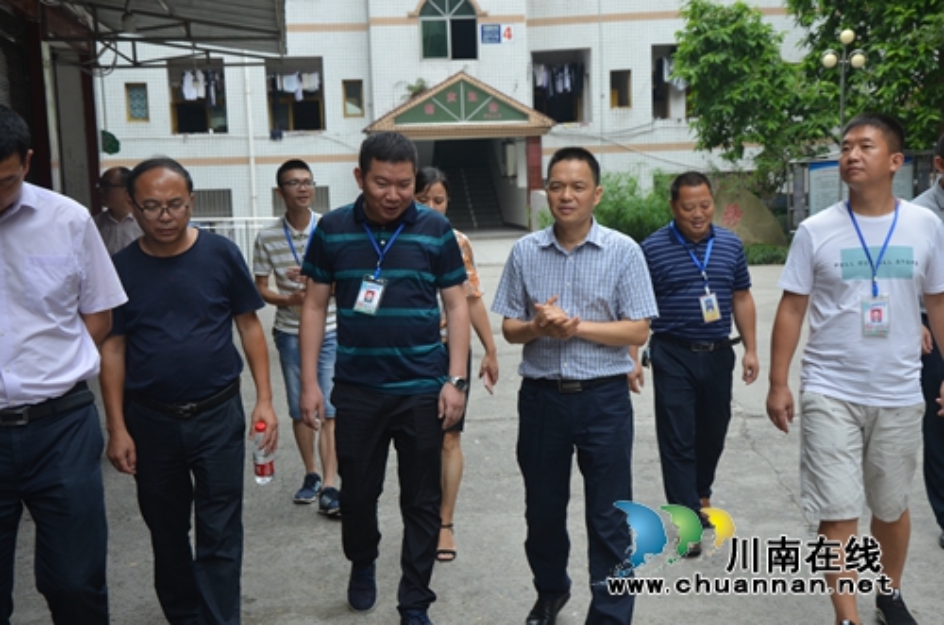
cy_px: 312
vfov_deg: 25.6
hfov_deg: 37.9
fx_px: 1374
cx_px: 472
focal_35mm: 52
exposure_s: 1/160
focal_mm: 35
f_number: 6.3
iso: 200
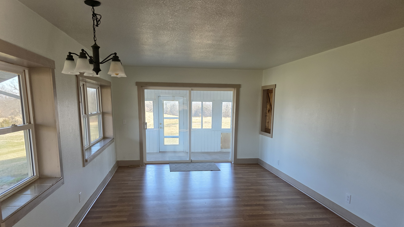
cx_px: 200
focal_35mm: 26
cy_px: 147
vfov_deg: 43.9
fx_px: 279
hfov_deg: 71.9
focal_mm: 6.3
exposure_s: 1/180
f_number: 1.7
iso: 160
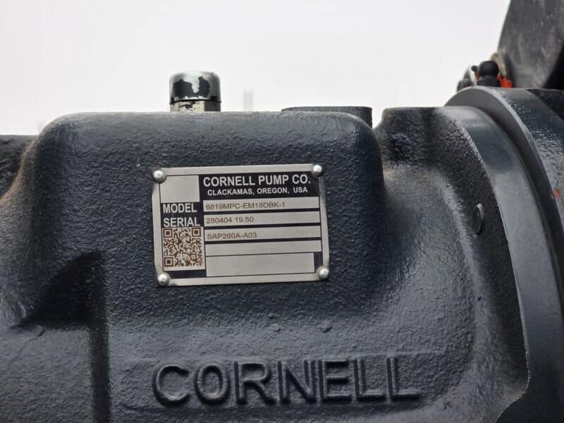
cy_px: 212
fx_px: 1874
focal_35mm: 115
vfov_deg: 12.9
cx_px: 282
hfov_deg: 17.1
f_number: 3.4
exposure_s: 1/243
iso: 64
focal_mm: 18.6
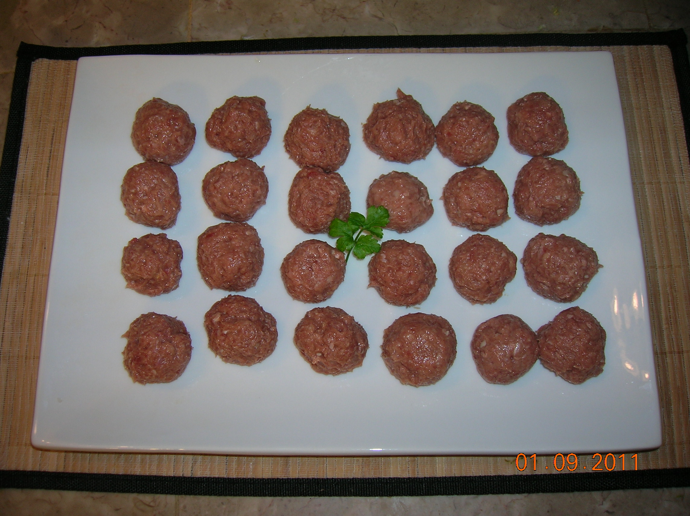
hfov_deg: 54.0
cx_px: 345
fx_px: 677
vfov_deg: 41.7
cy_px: 258
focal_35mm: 34
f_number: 2.9
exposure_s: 1/60.1
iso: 50
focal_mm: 5.7
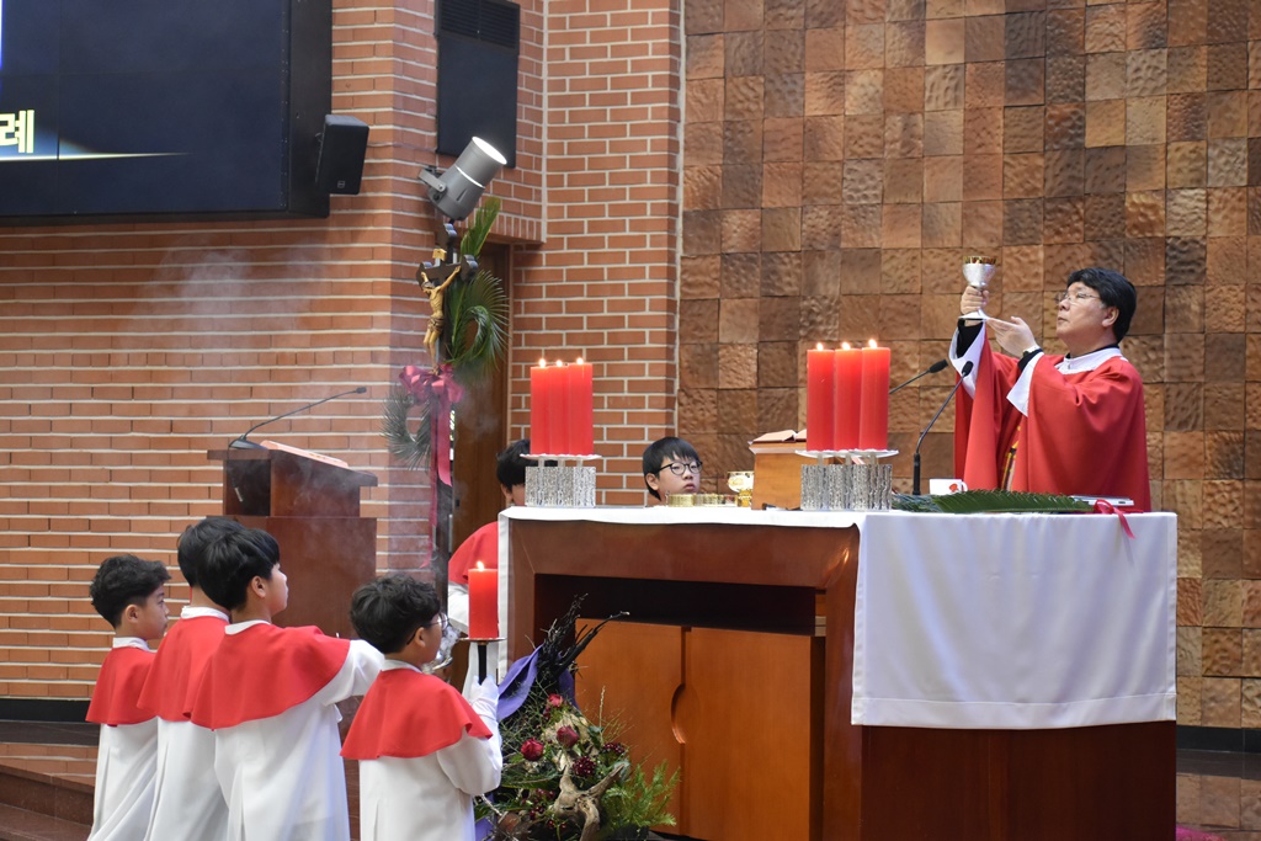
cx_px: 630
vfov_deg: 13.0
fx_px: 3678
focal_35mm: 105
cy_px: 420
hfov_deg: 19.5
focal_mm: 70
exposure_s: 1/60
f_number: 4.5
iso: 2000
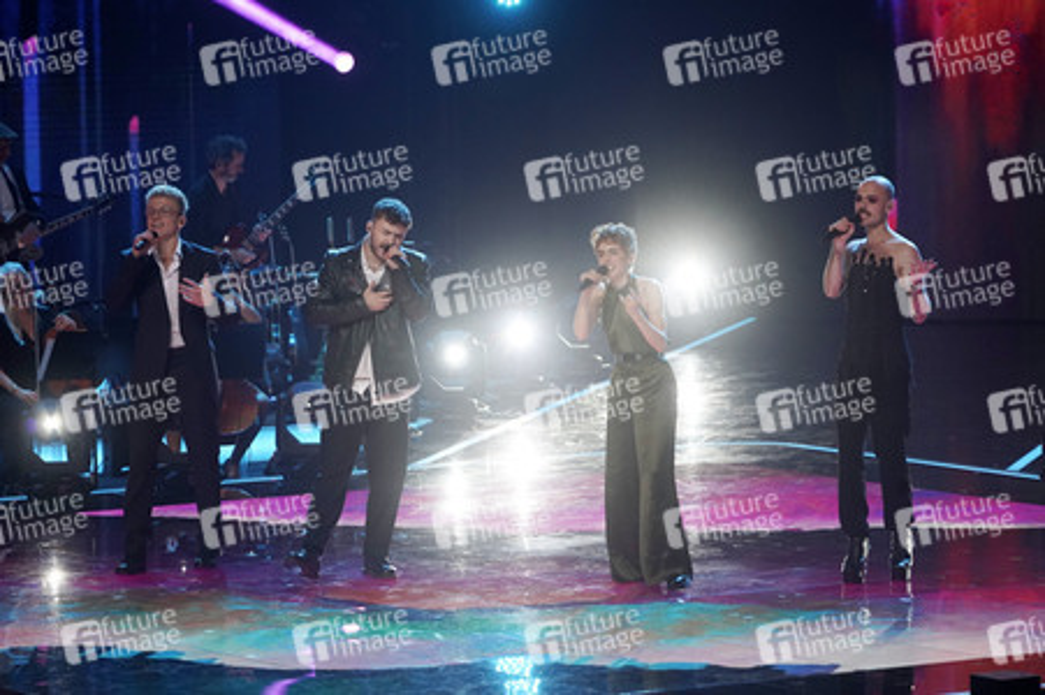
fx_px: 5801
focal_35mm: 200
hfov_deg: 10.3
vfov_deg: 6.9
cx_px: 522
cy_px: 348
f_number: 5.6
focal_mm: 200
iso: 4000
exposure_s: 1/160
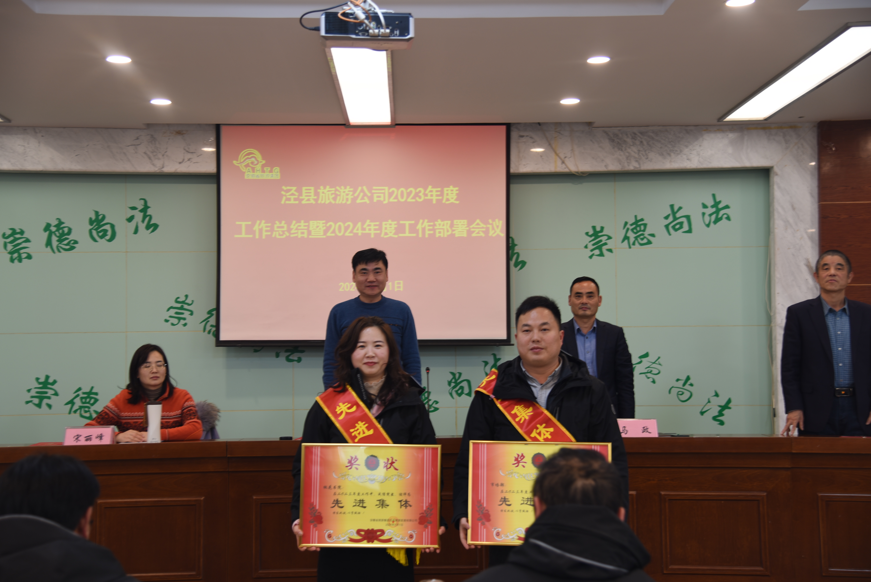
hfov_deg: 39.6
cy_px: 291
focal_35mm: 50
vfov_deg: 27.0
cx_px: 436
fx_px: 1210
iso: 125
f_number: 4
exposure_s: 1/10
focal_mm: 50
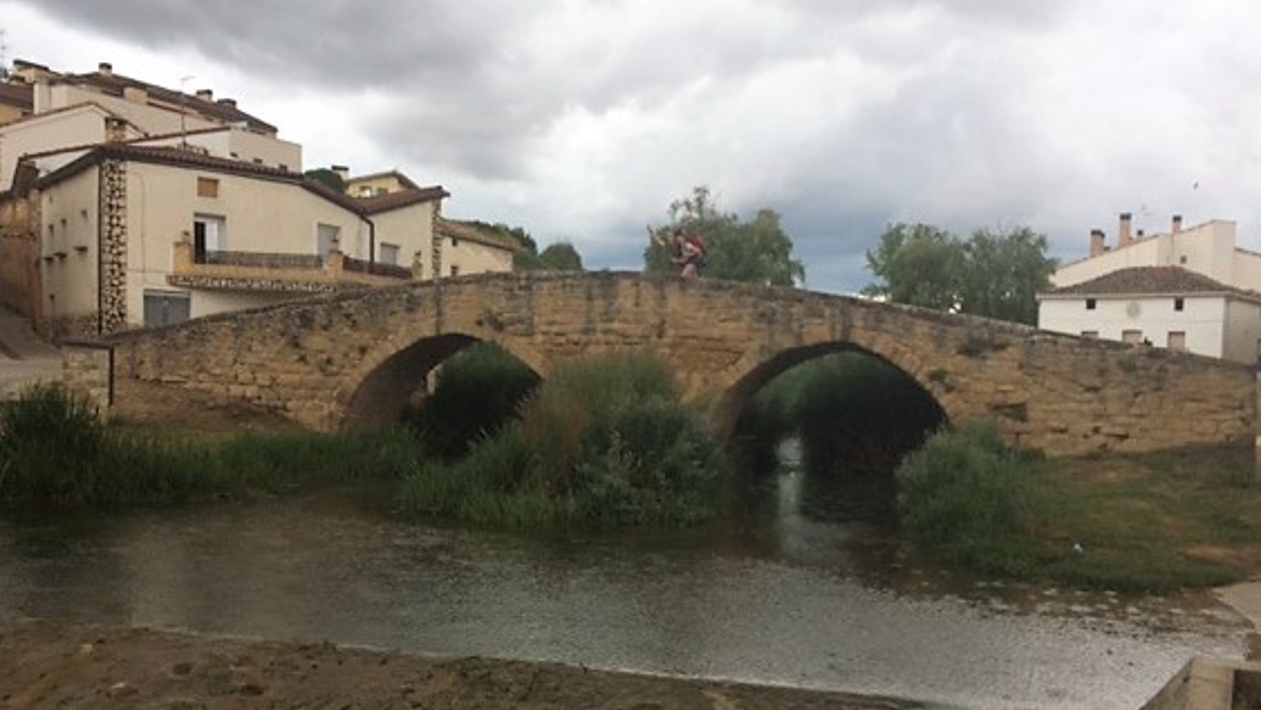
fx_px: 1070
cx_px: 637
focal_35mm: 32
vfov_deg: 36.6
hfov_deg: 61.0
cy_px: 402
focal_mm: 4.15
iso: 32
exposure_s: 1/477
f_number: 2.2
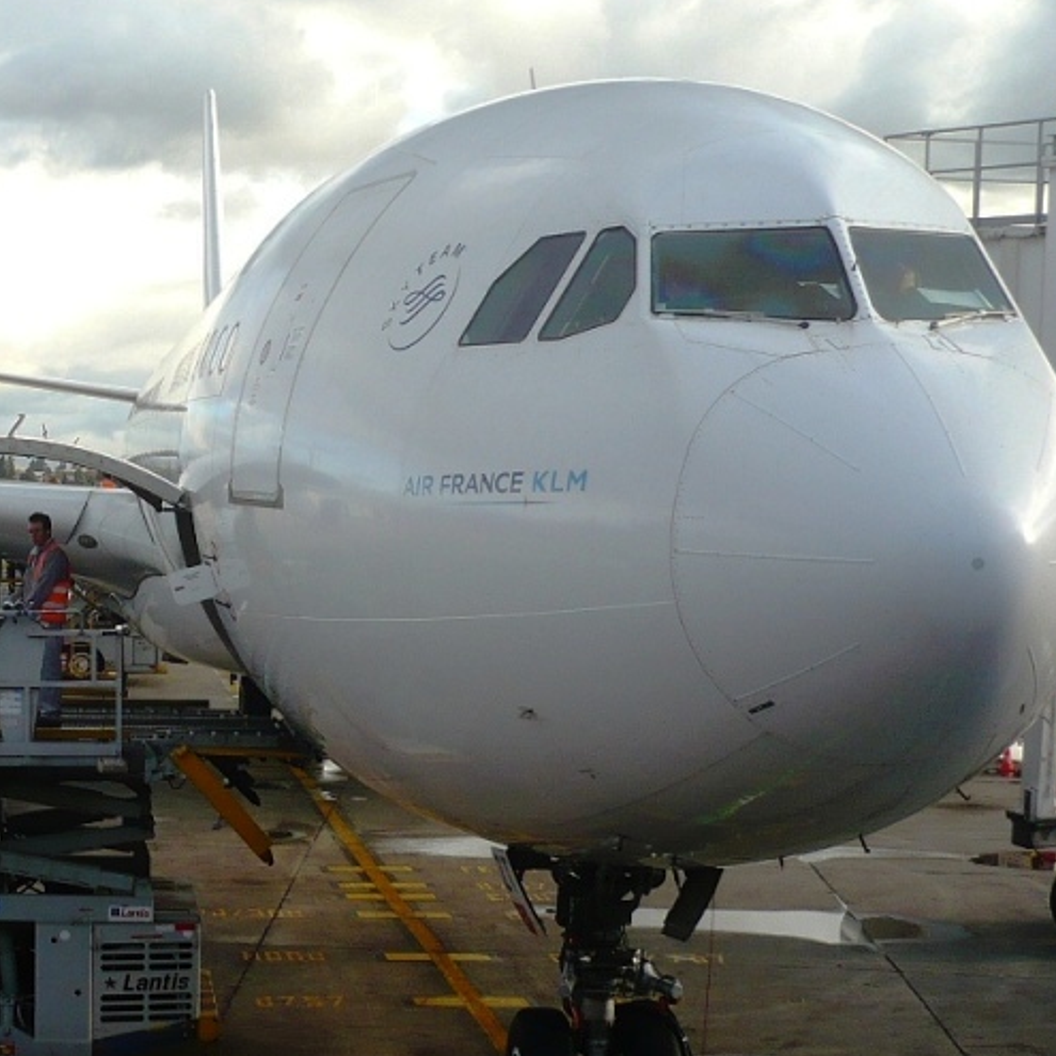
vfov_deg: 26.9
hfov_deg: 25.5
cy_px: 516
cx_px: -9
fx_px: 2209
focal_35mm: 64
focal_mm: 5.8
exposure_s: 1/250
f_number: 2.8
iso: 100
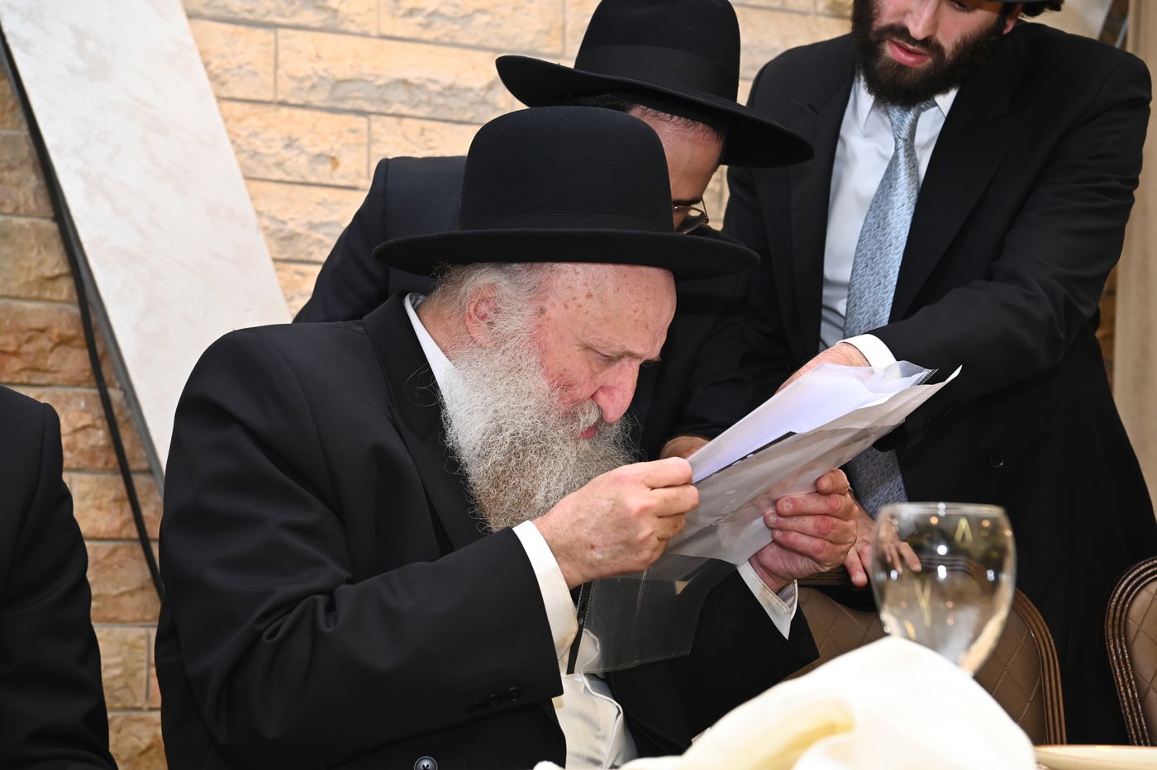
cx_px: 578
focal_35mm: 70
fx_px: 2249
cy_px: 385
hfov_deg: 28.9
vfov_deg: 19.4
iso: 1250
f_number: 7.1
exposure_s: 1/160
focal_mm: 70
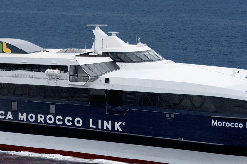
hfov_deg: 18.1
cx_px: 105
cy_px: 92
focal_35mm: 113
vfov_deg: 12.1
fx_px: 775
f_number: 8
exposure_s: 1/1000
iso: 200
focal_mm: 28
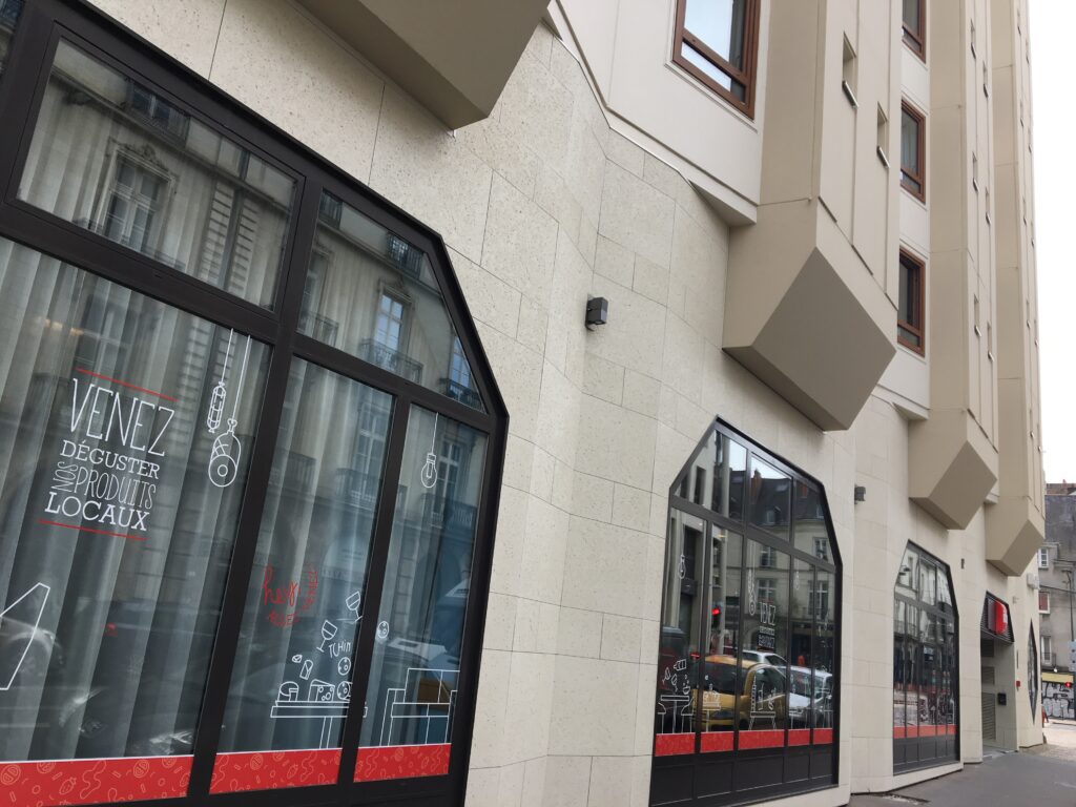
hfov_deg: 61.7
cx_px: 538
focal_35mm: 29
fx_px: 901
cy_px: 404
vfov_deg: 48.2
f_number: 2.2
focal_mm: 4.15
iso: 25
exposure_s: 1/469
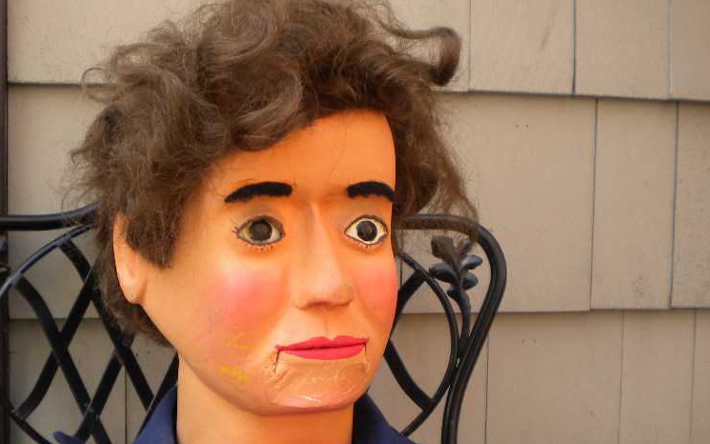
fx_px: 987
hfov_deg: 39.1
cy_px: 300
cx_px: 231
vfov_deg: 25.2
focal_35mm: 51
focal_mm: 6.3
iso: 80
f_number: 3.1
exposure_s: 1/110
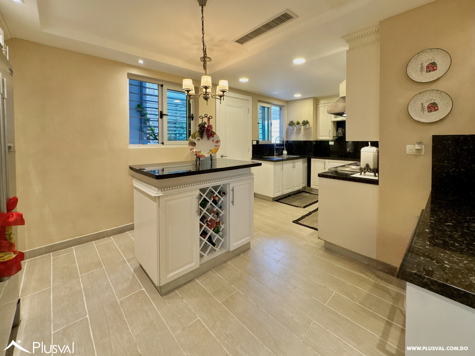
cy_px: 178
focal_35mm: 14
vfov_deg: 85.7
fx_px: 192
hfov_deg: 102.1
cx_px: 238
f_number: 2.2
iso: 250
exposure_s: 1/120
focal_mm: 2.22
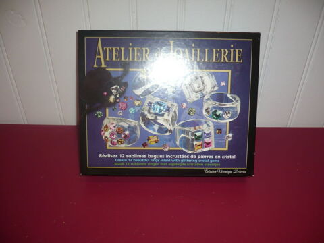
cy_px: 122
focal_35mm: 35
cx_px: 162
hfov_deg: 52.6
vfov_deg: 40.7
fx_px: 328
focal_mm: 5.8
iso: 100
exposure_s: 1/30
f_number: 2.8
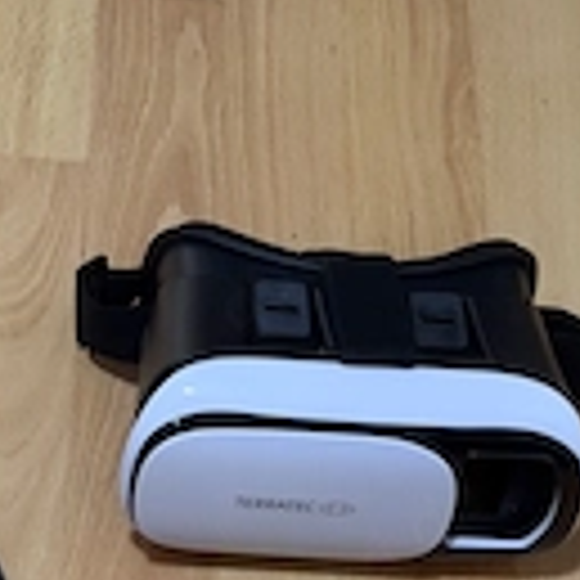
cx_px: 103
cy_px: 279
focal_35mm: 132
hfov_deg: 13.2
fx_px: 2502
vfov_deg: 13.2
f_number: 1.78
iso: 500
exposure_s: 1/30
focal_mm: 6.76
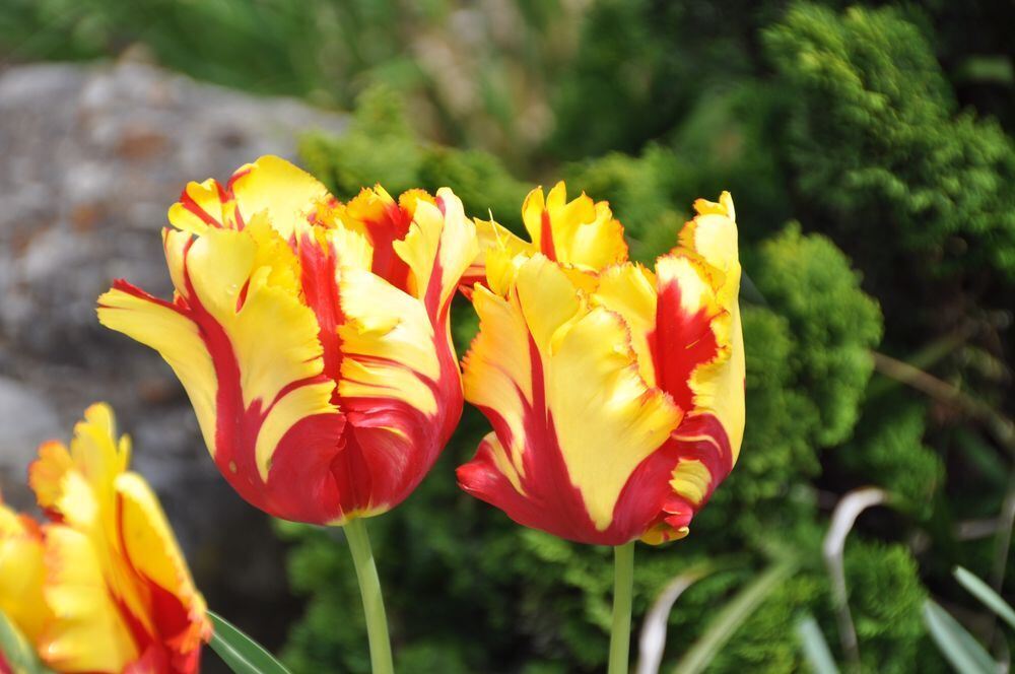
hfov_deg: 10.2
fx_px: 5702
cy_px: 337
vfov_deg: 6.8
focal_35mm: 202
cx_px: 508
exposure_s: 1/500
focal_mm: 135
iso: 220
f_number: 6
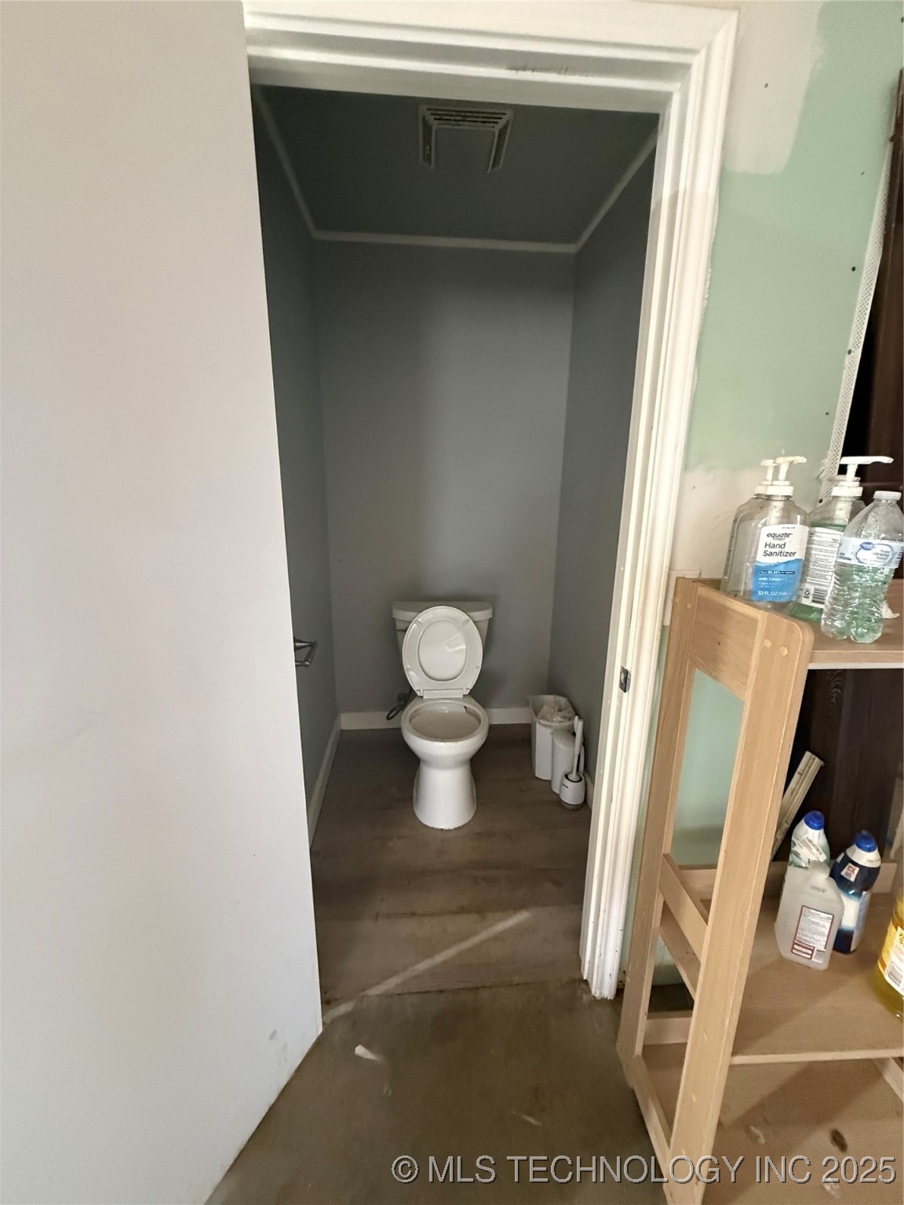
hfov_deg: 85.7
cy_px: 602
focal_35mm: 14
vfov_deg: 102.1
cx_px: 452
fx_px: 487
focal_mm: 2.22
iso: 1000
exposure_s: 1/60
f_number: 2.2
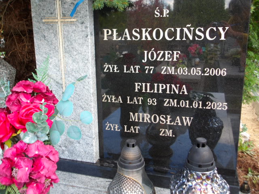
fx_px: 254
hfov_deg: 54.0
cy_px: 97
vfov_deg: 41.8
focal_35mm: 34
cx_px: 130
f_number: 3.3
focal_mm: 6.1
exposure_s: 1/61
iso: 100
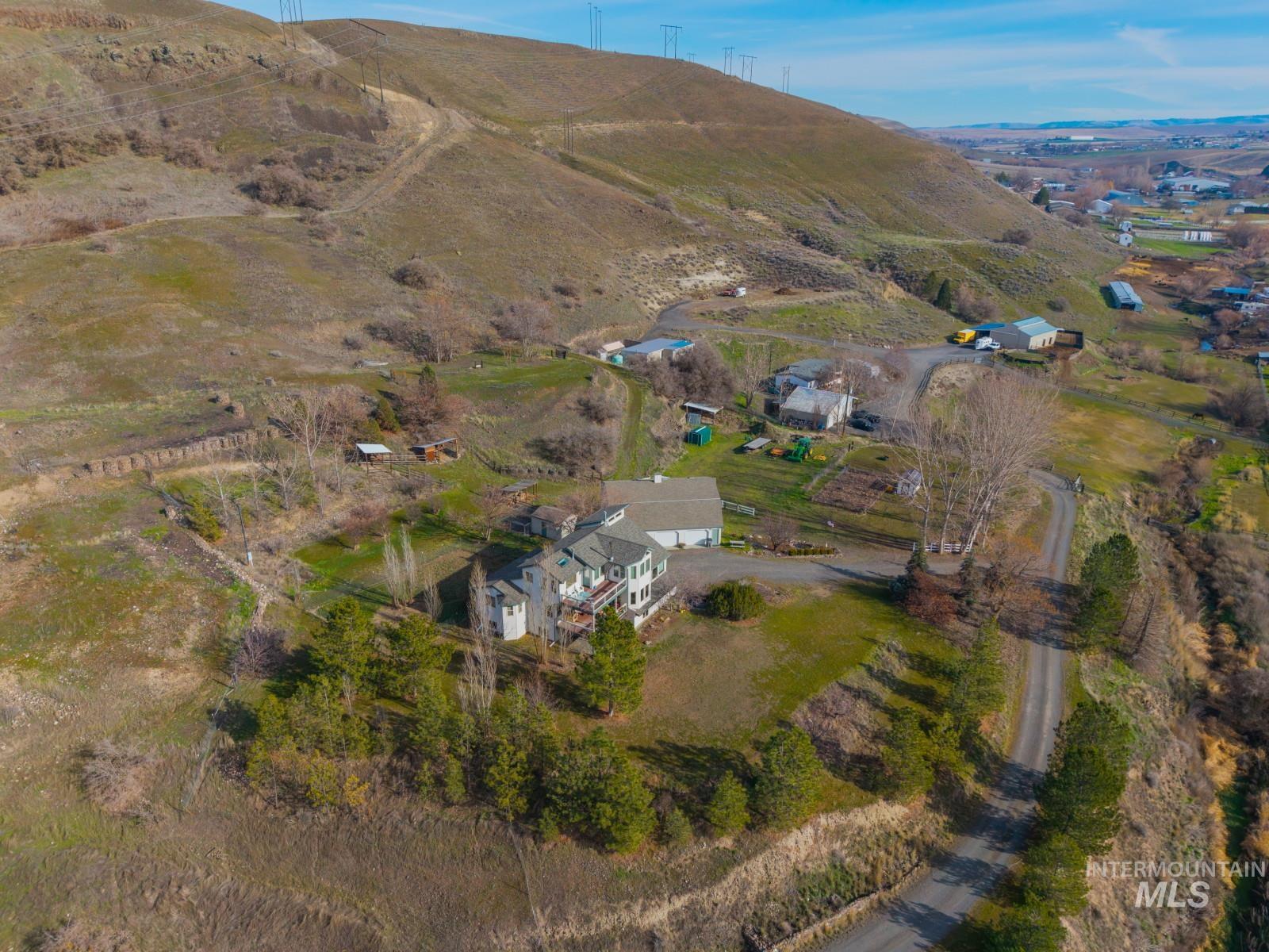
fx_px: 880
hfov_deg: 71.6
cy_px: 476
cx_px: 634
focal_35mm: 24
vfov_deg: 56.8
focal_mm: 8.67
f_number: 1.8
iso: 160
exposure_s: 1/4000
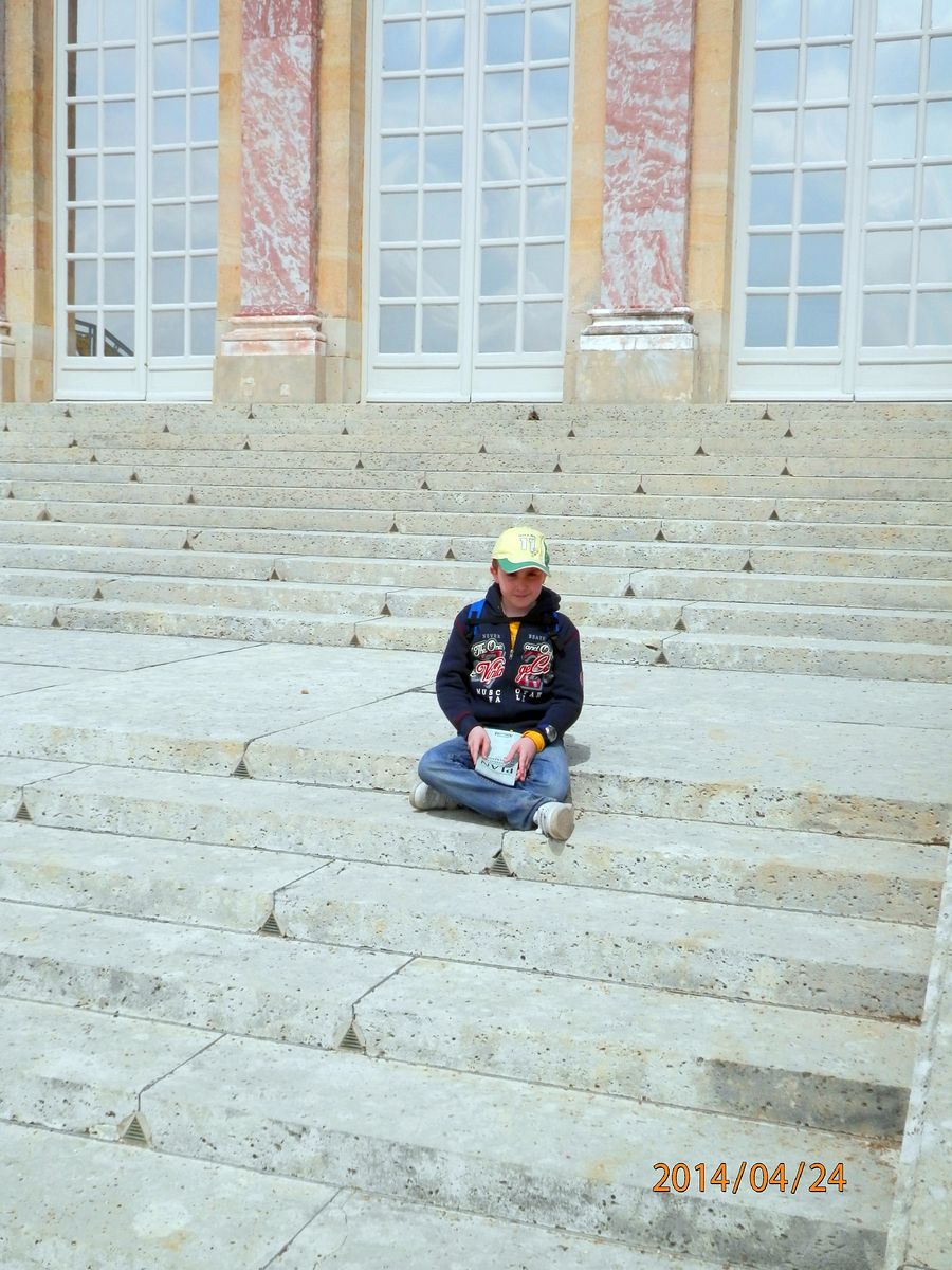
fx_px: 1467
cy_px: 635
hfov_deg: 36.0
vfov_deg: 46.8
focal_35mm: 40
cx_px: 476
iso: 80
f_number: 10.4
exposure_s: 1/200
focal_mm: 7.3
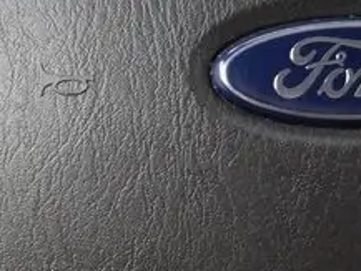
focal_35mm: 165
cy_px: 169
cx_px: -150
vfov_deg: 9.0
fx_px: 1722
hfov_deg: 11.6
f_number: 5.3
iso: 640
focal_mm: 28
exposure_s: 1/60
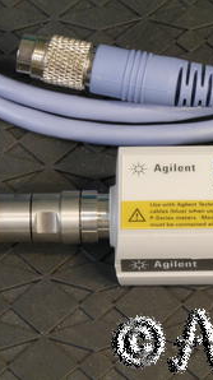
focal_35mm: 161
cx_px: 167
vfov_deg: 13.4
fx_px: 1621
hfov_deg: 7.5
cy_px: 190
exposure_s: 1/1.3
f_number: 22
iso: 800
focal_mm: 55
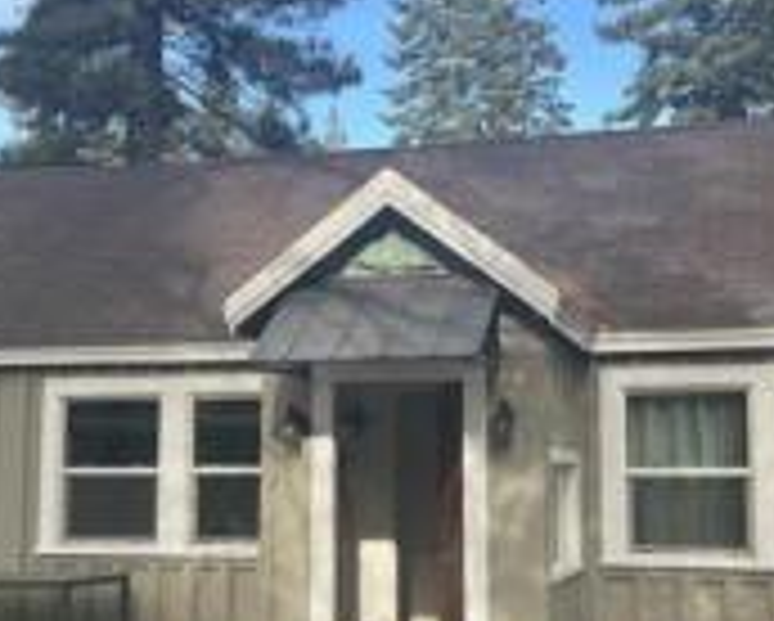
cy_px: 351
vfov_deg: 25.8
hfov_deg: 31.9
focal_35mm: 59
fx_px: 1353
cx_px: 364
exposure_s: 1/683
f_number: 1.5
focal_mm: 5.7
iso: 50
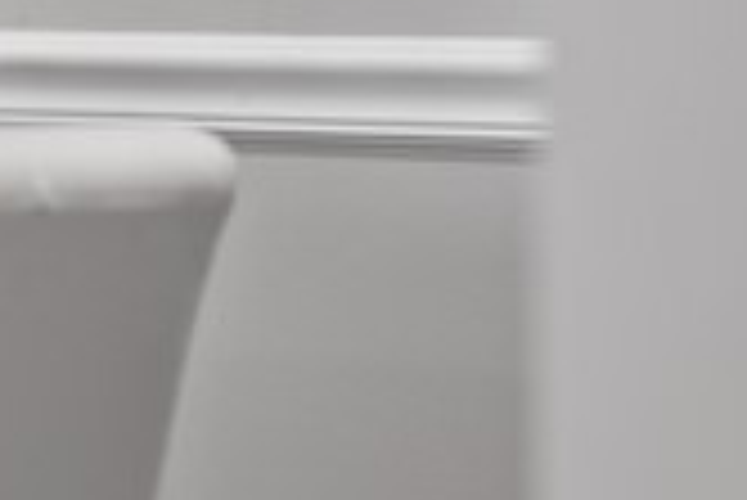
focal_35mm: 326
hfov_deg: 5.9
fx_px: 6770
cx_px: -1433
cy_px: -171
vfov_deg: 4.2
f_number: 1.8
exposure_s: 1/80
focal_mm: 50
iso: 400
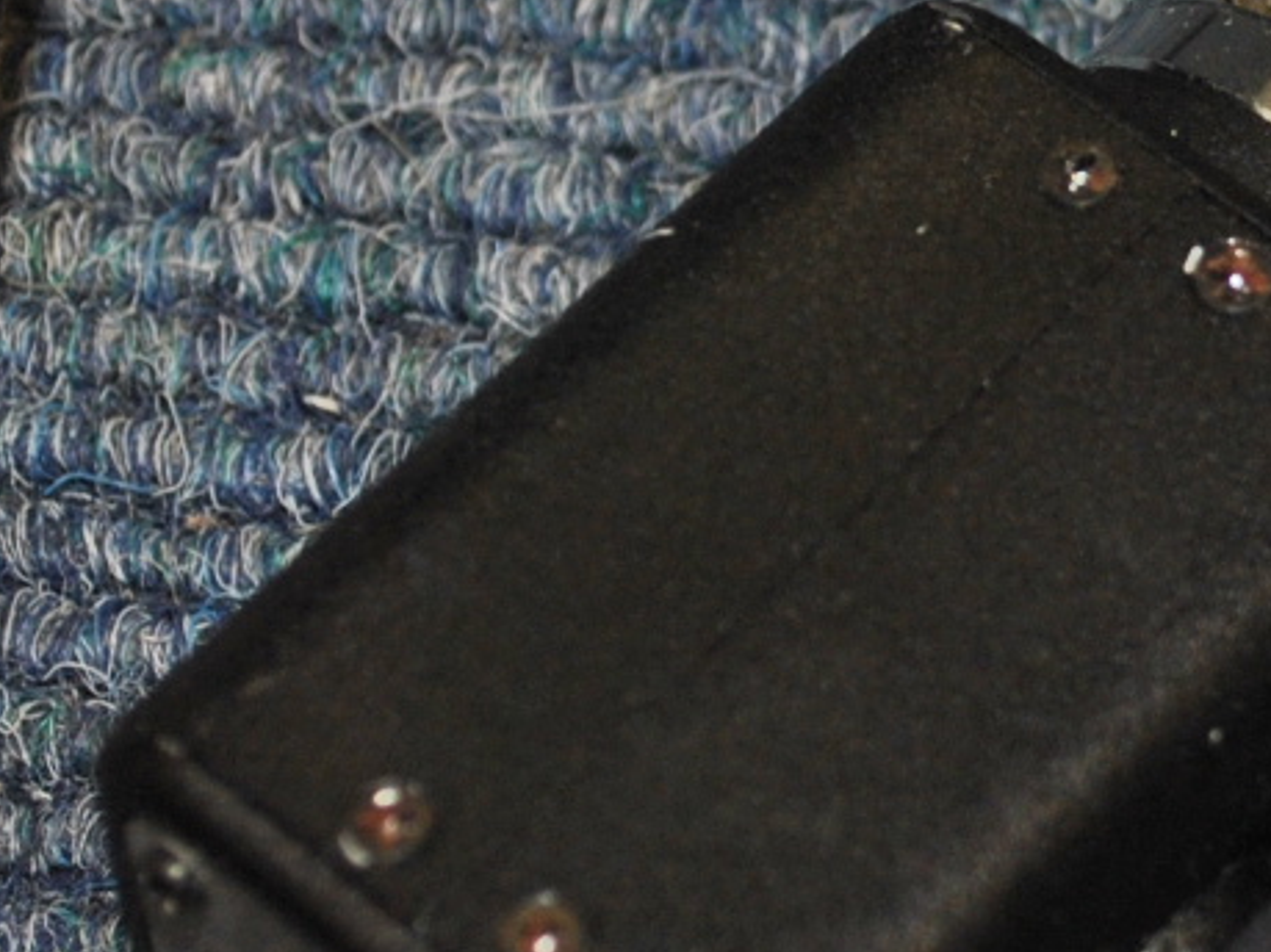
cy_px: 141
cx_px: 1487
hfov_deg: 9.4
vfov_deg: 7.2
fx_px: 7598
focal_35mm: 207
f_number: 5
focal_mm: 34
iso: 200
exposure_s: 1/60
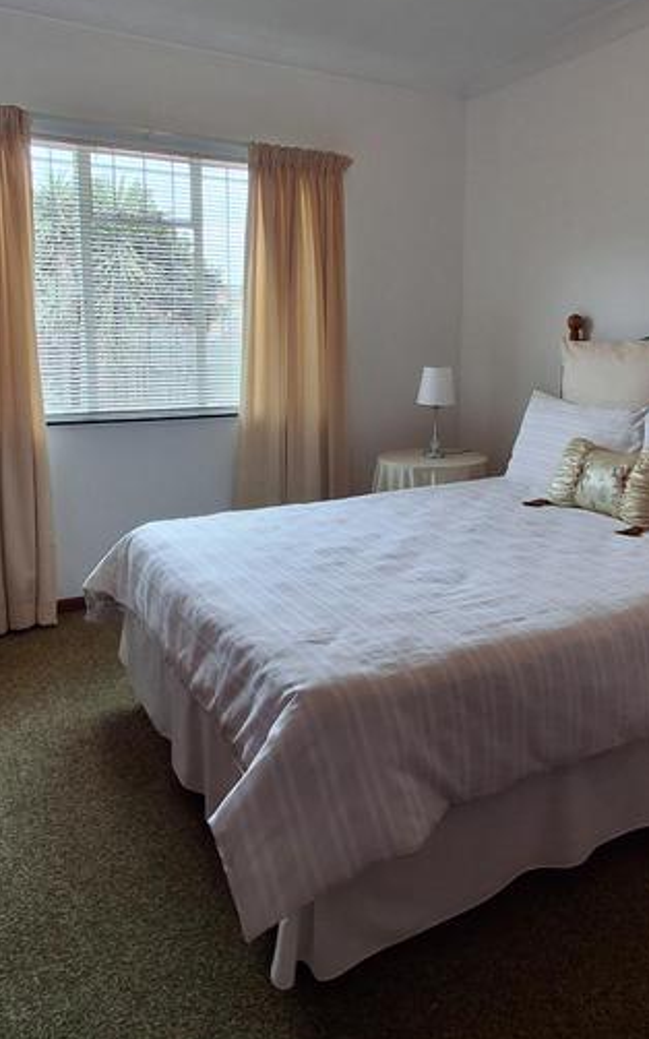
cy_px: 456
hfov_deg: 45.8
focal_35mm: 27
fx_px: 765
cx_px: 380
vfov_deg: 68.2
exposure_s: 1/100
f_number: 2.2
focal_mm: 1.64
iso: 40
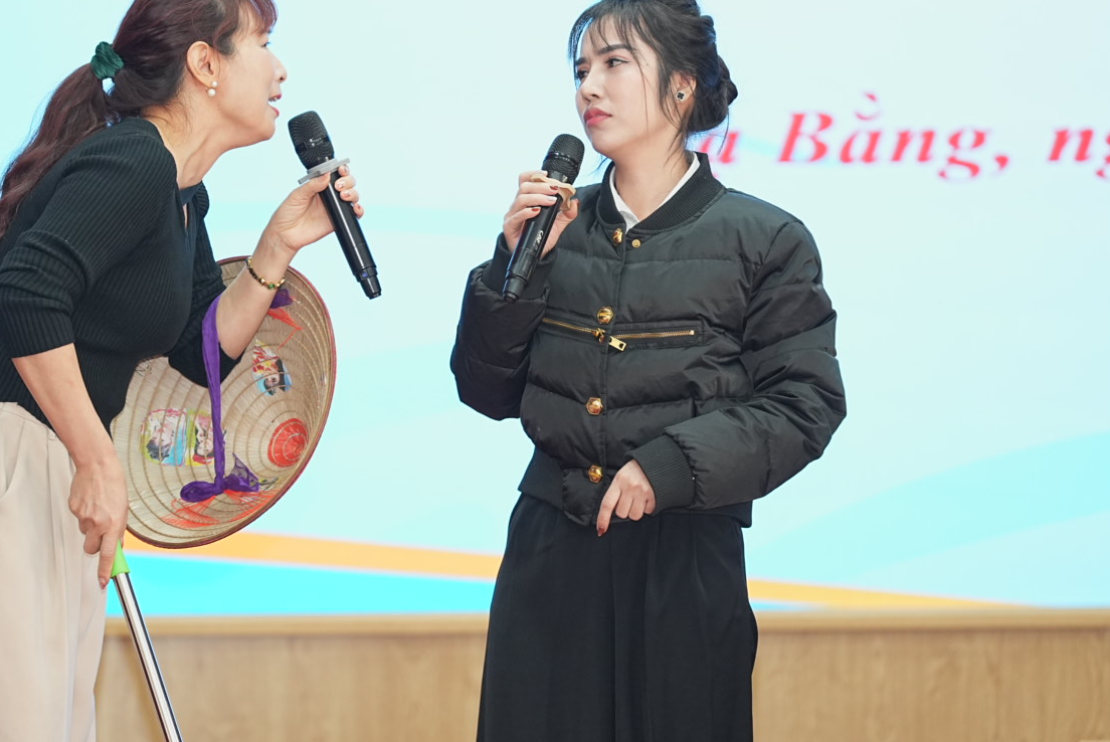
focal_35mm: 266
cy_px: 298
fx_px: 8213
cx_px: 407
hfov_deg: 7.7
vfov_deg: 5.2
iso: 1600
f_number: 2.8
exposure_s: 1/200
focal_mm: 181.8
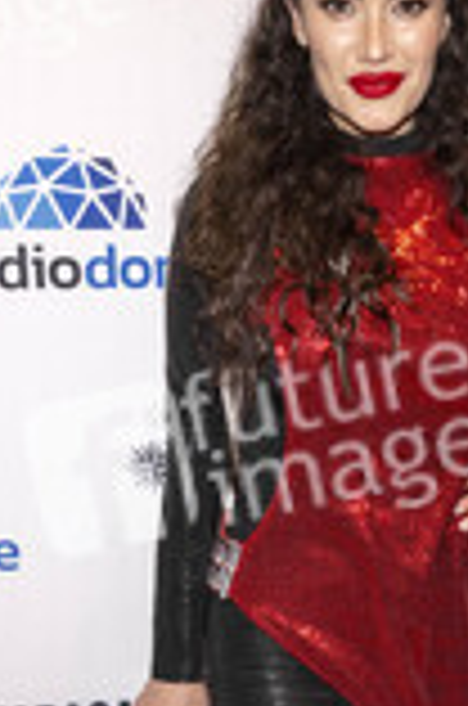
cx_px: 387
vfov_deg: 24.7
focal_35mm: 79
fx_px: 1547
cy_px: 675
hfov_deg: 17.0
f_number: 5.6
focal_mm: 31
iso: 800
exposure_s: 1/200
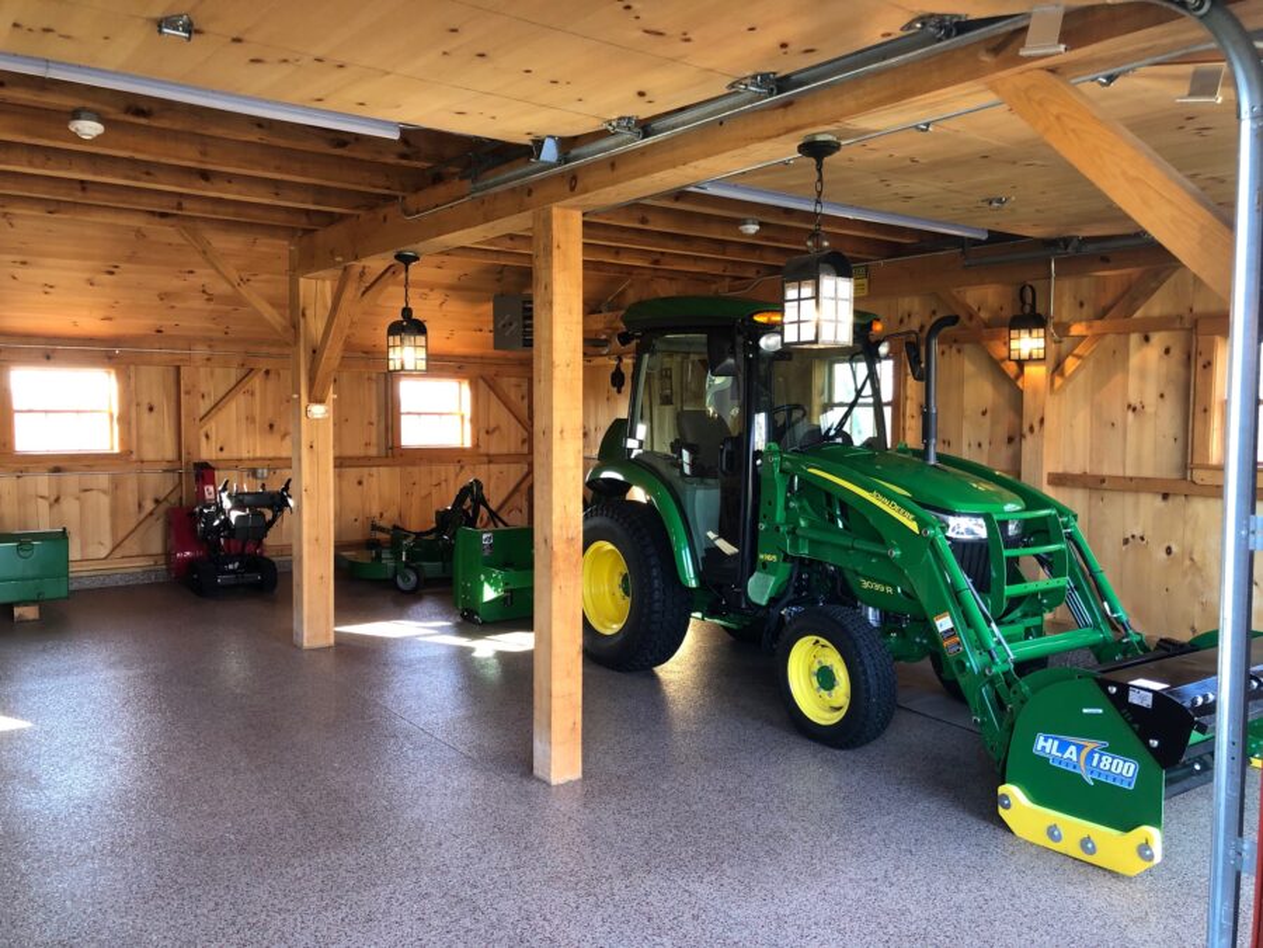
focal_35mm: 28
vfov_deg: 49.7
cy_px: 474
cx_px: 632
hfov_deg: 63.4
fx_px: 1022
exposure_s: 1/24
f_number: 1.8
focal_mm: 4
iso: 32
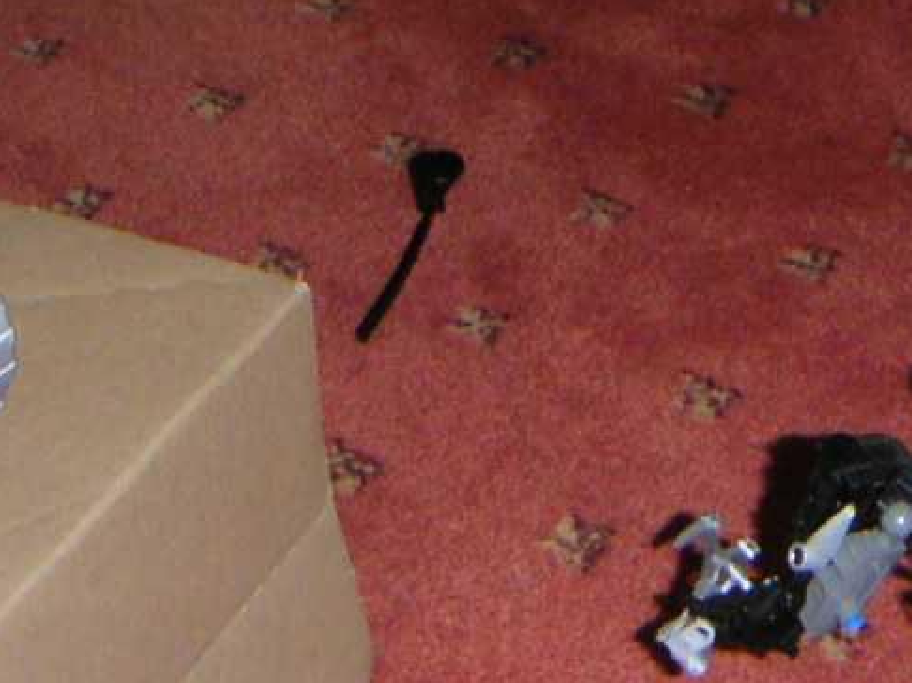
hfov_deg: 18.9
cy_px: 265
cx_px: 716
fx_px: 2712
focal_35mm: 103
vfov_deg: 14.3
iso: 200
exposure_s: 1/45
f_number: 6.7
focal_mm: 5.1
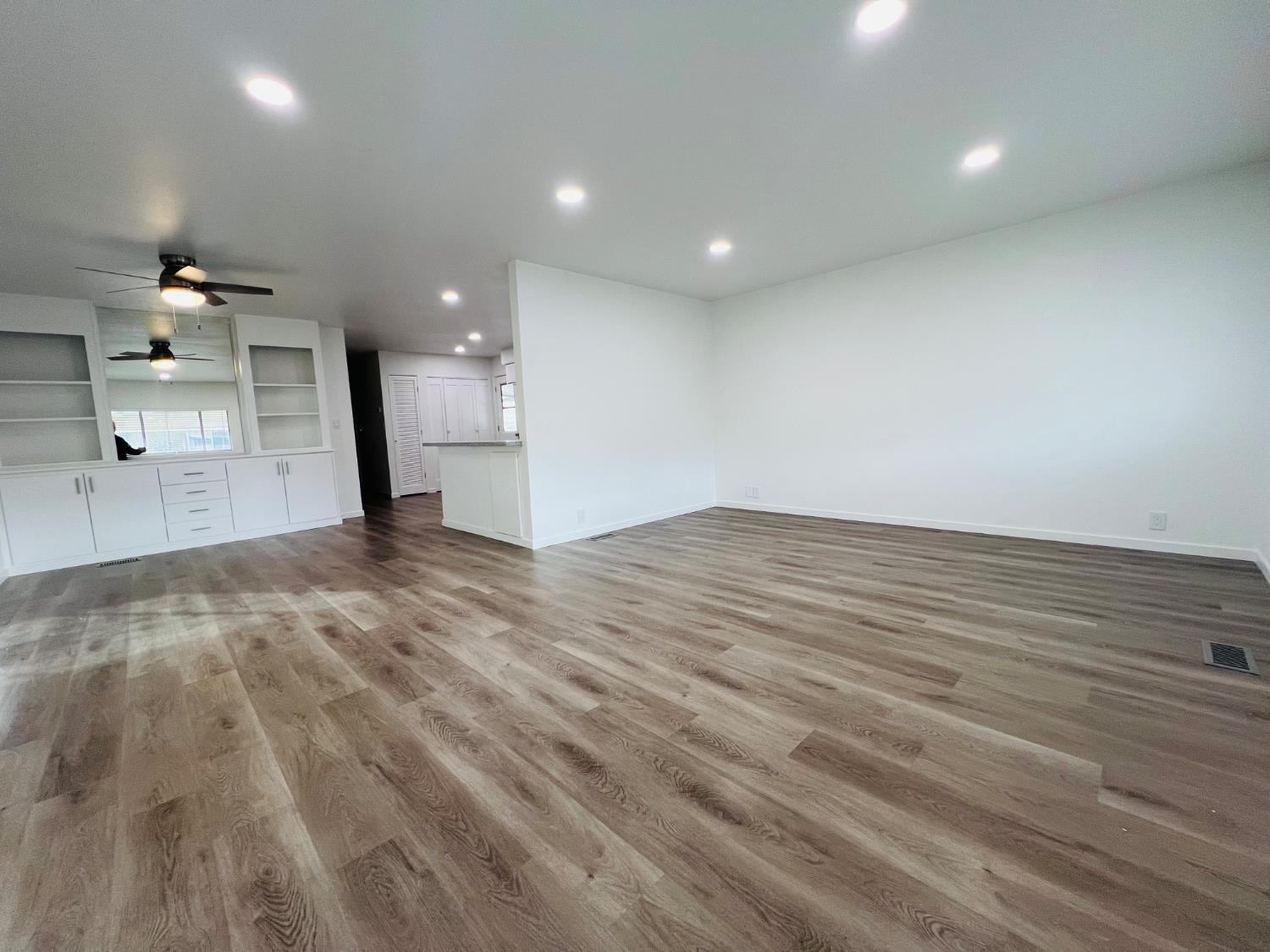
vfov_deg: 89.9
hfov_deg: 106.2
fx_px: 477
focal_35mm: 13
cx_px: 635
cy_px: 476
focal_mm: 1.57
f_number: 1.8
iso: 100
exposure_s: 1/120
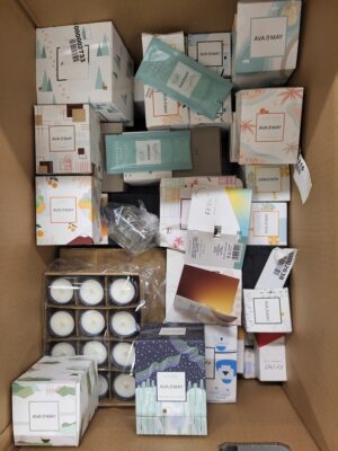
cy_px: 226
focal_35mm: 26
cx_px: 169
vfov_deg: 67.3
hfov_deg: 53.1
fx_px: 338
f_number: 1.8
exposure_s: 1/50
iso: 200
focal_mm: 5.4
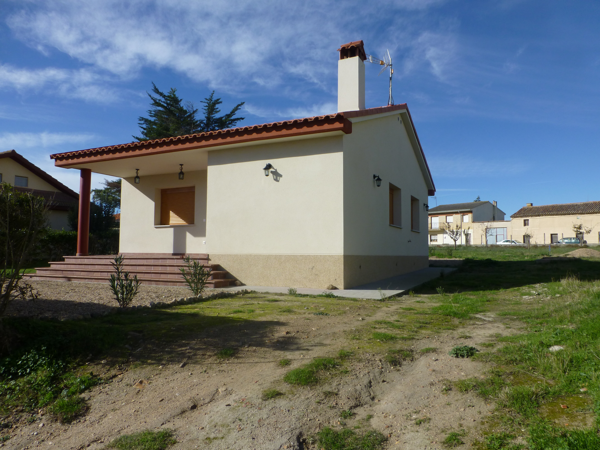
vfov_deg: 56.8
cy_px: 225
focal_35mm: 24
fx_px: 416
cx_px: 300
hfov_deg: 71.6
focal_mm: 4.3
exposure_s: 1/1000
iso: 100
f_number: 4
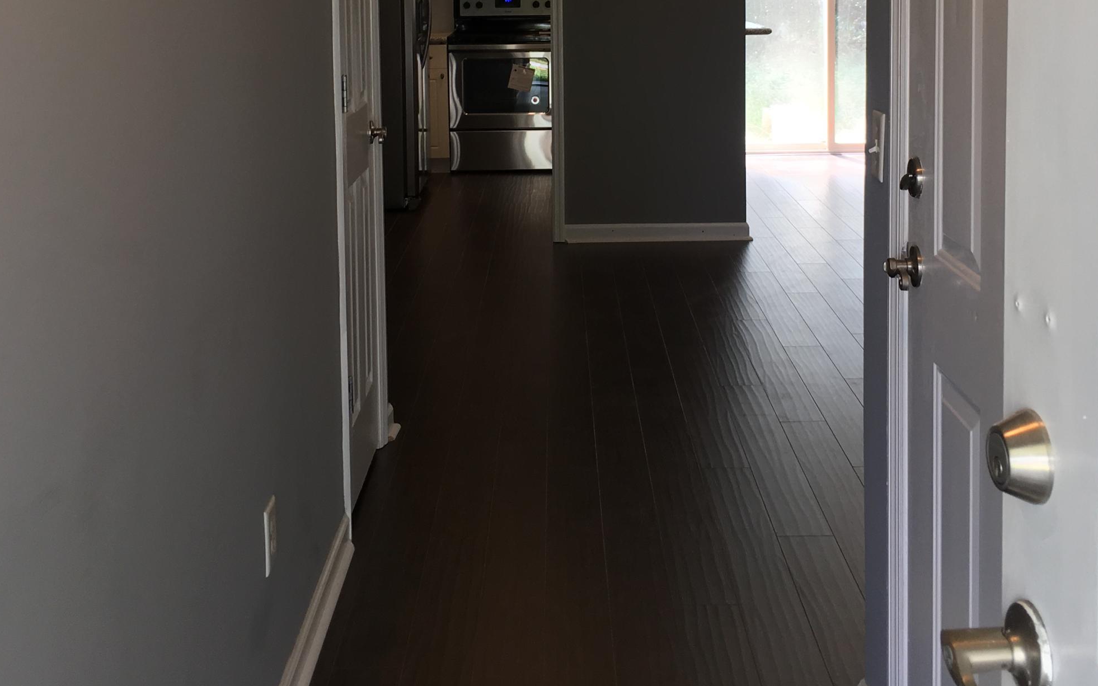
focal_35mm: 47
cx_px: 601
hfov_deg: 42.6
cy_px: 64
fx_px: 1406
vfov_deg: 26.5
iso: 25
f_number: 2.2
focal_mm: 4.15
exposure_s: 1/40
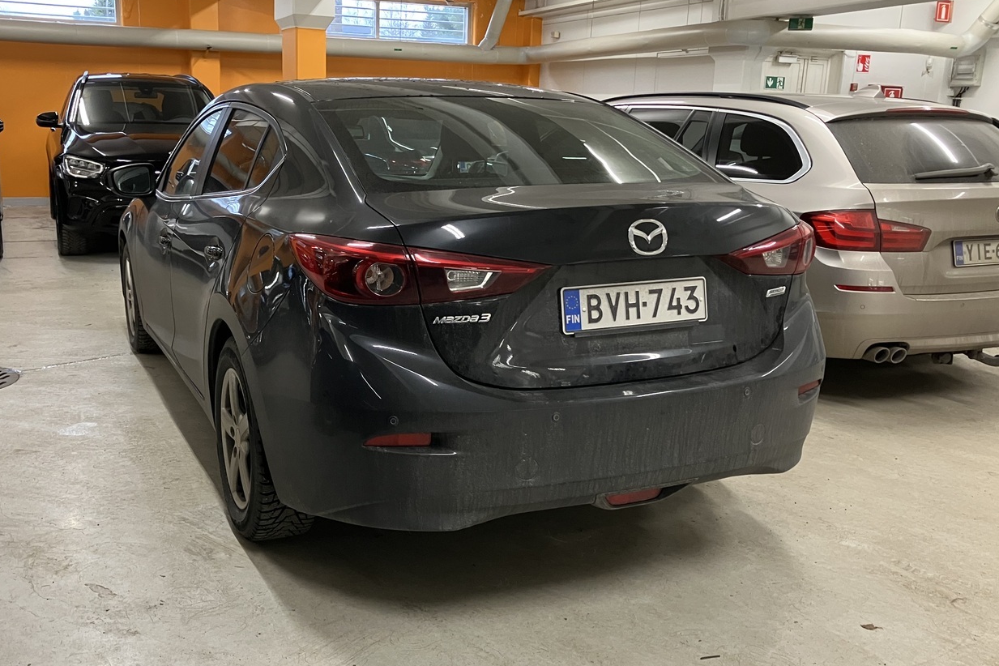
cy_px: 364
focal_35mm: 34
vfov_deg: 38.8
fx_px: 943
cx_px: 434
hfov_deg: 55.6
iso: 200
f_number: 1.8
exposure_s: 1/50
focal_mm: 3.99
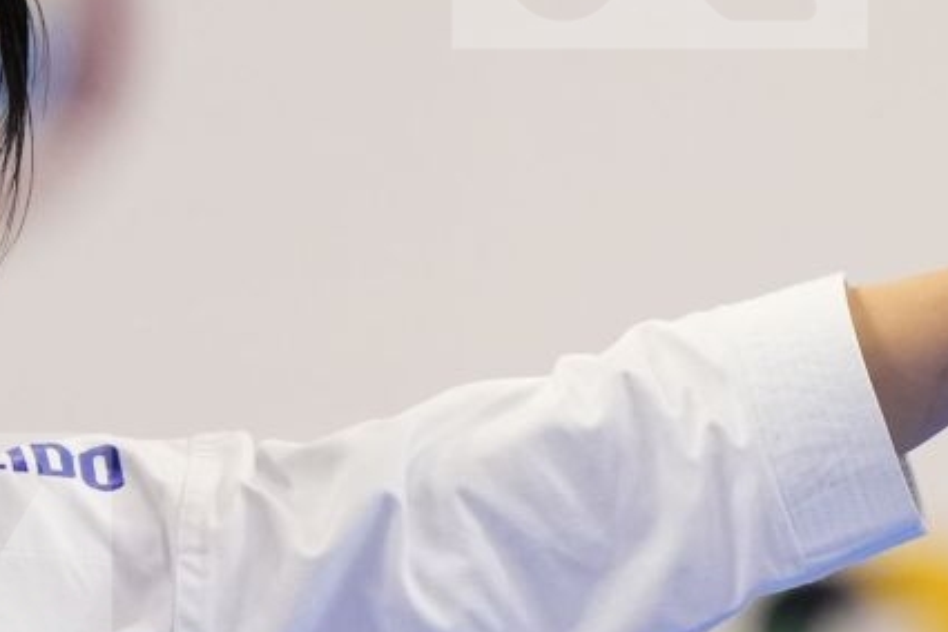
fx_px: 25111
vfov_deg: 1.4
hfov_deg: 2.2
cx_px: 660
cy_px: 636
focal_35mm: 954
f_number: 2.8
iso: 1600
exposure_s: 1/500
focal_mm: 150
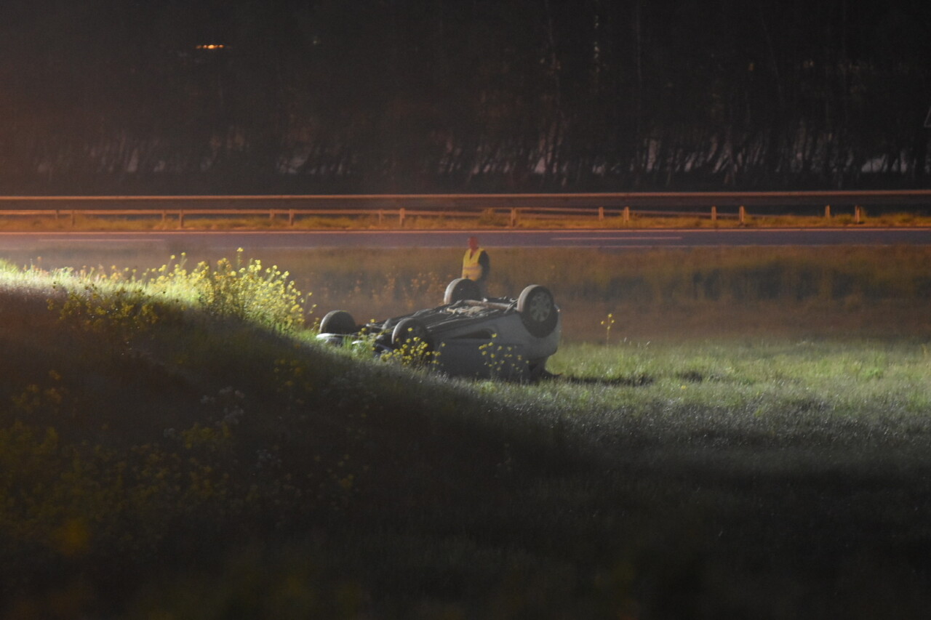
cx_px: 466
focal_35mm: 300
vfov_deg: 4.6
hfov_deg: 6.9
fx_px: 7757
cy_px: 310
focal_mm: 200
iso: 5000
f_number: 3.5
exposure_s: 1/20
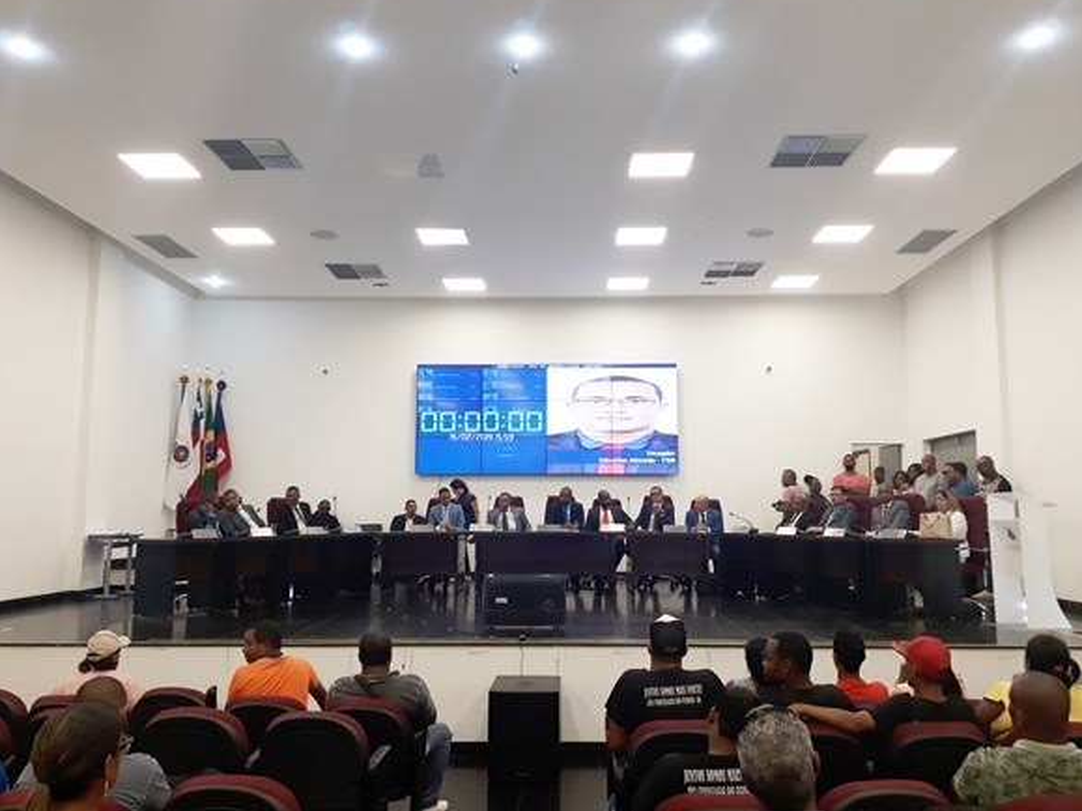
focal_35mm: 28
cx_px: 557
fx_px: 875
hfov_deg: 63.4
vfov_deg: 49.7
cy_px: 394
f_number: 1.9
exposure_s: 1/30
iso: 64
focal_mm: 3.6
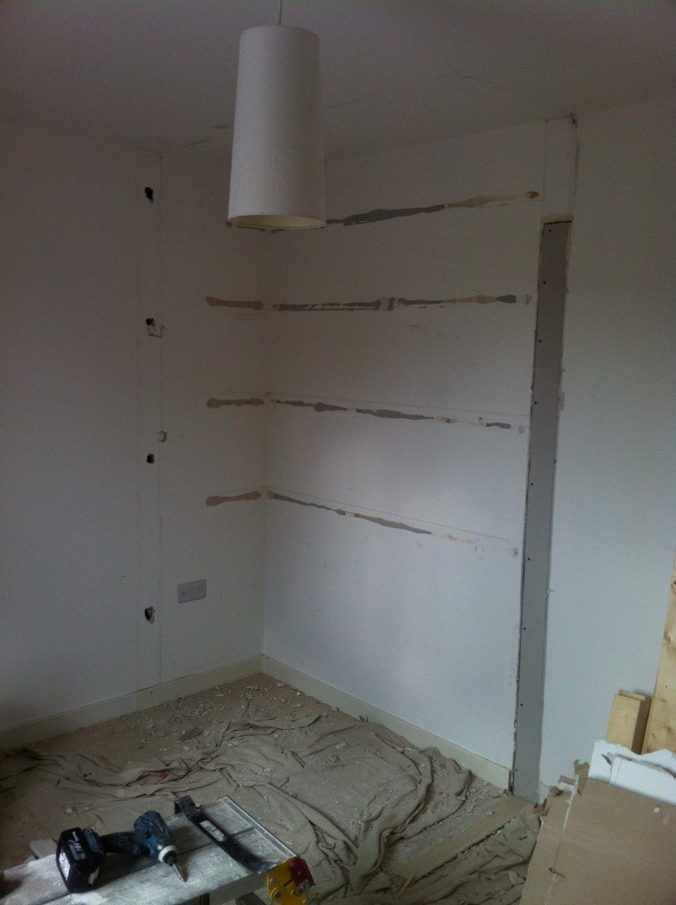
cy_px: 452
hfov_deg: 40.6
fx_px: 914
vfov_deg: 52.7
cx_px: 338
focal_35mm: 35
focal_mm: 3.85
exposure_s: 1/30
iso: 80
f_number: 2.8
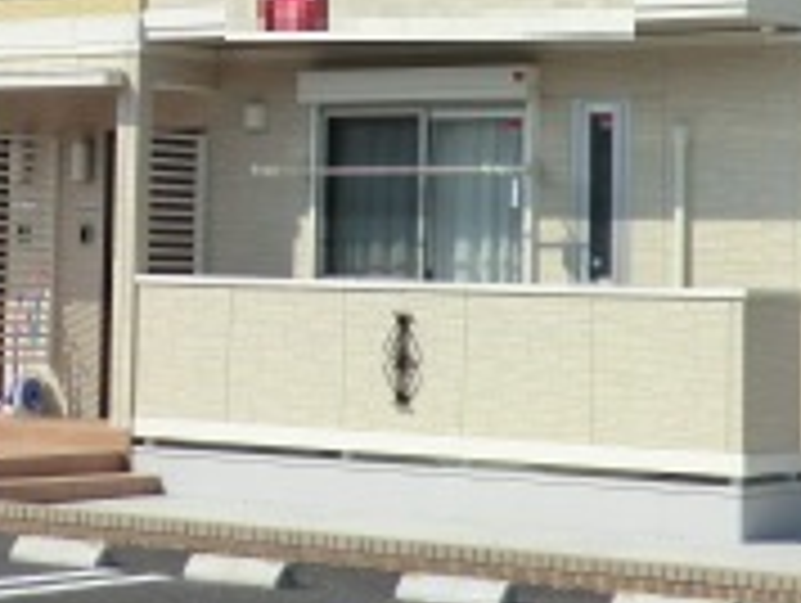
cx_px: -32
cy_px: -4
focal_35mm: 122
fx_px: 2827
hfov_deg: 15.8
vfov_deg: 12.0
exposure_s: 1/200
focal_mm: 6.1
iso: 80
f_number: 8.4
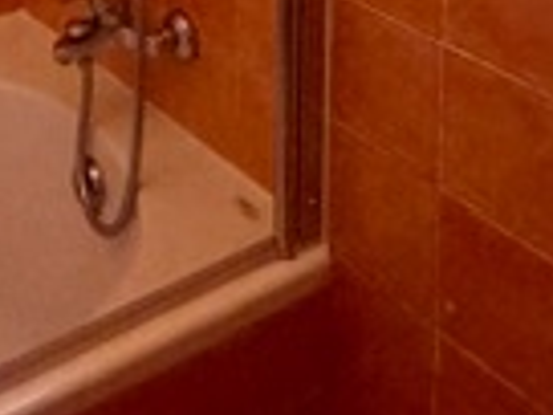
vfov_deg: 16.5
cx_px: 12
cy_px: -431
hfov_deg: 27.8
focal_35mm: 66
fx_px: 1054
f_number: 2.2
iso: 320
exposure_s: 1/117
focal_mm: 2.22
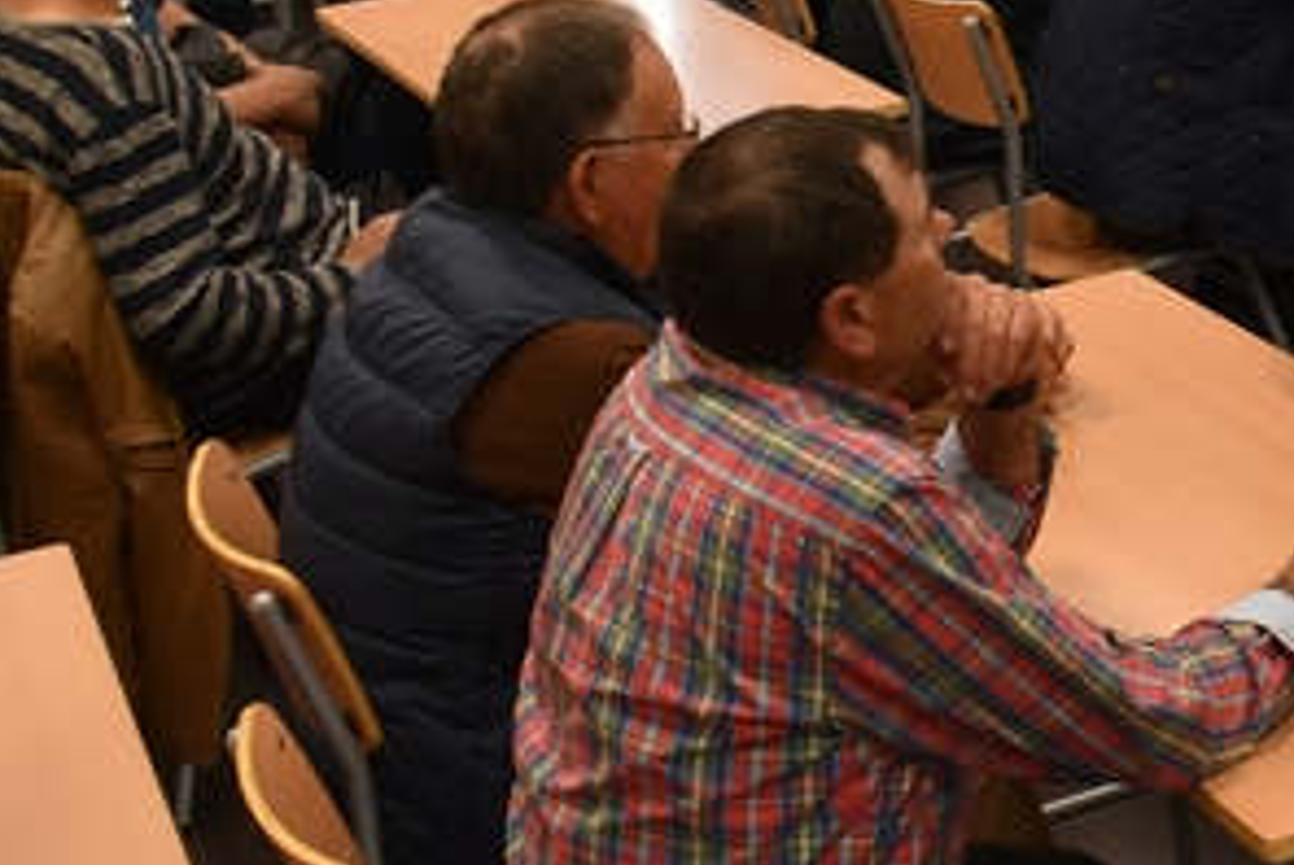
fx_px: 2950
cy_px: 122
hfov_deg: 22.6
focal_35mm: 82
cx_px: 1583
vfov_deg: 16.5
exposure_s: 1/60
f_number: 4
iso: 400
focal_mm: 18
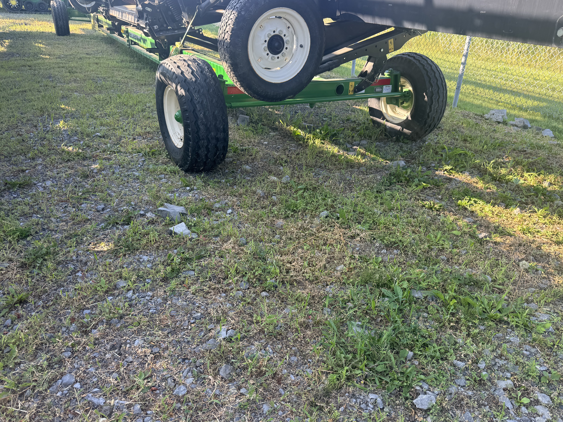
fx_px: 423
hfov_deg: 67.3
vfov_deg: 53.0
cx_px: 290
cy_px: 220
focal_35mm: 26
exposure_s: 1/445
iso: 80
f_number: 1.78
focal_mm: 6.76
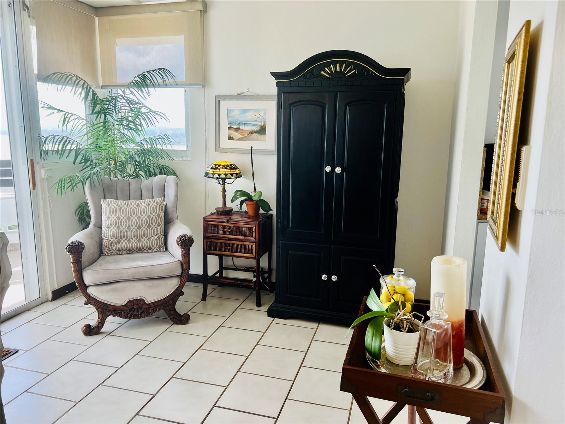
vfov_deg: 53.1
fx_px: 424
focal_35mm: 26
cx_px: 282
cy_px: 212
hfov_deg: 67.3
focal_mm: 5.7
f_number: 1.5
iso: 40
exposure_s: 1/176
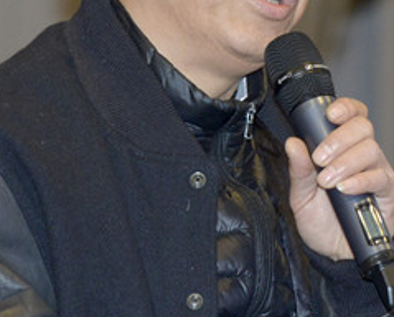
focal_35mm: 441
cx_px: 213
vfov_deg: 3.5
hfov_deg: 4.4
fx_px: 5151
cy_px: 38
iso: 1600
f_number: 4
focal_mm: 150
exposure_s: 1/160
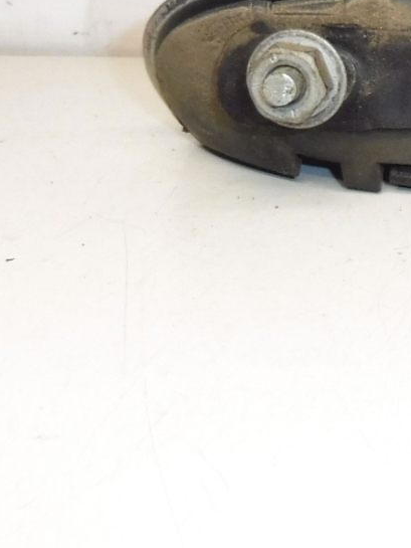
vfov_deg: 20.5
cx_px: 624
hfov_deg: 14.6
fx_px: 1488
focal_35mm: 94
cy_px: 83
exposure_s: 1/200
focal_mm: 4.4
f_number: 3.5
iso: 200
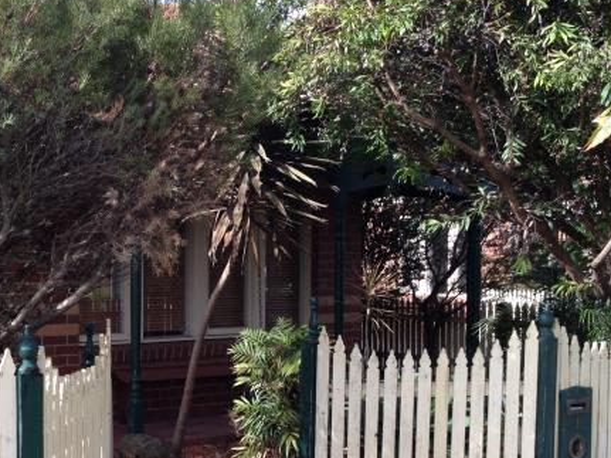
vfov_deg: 22.5
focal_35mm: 65
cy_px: 316
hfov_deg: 29.5
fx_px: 1147
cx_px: 170
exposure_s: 1/343
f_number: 2.4
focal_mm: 4.28
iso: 50
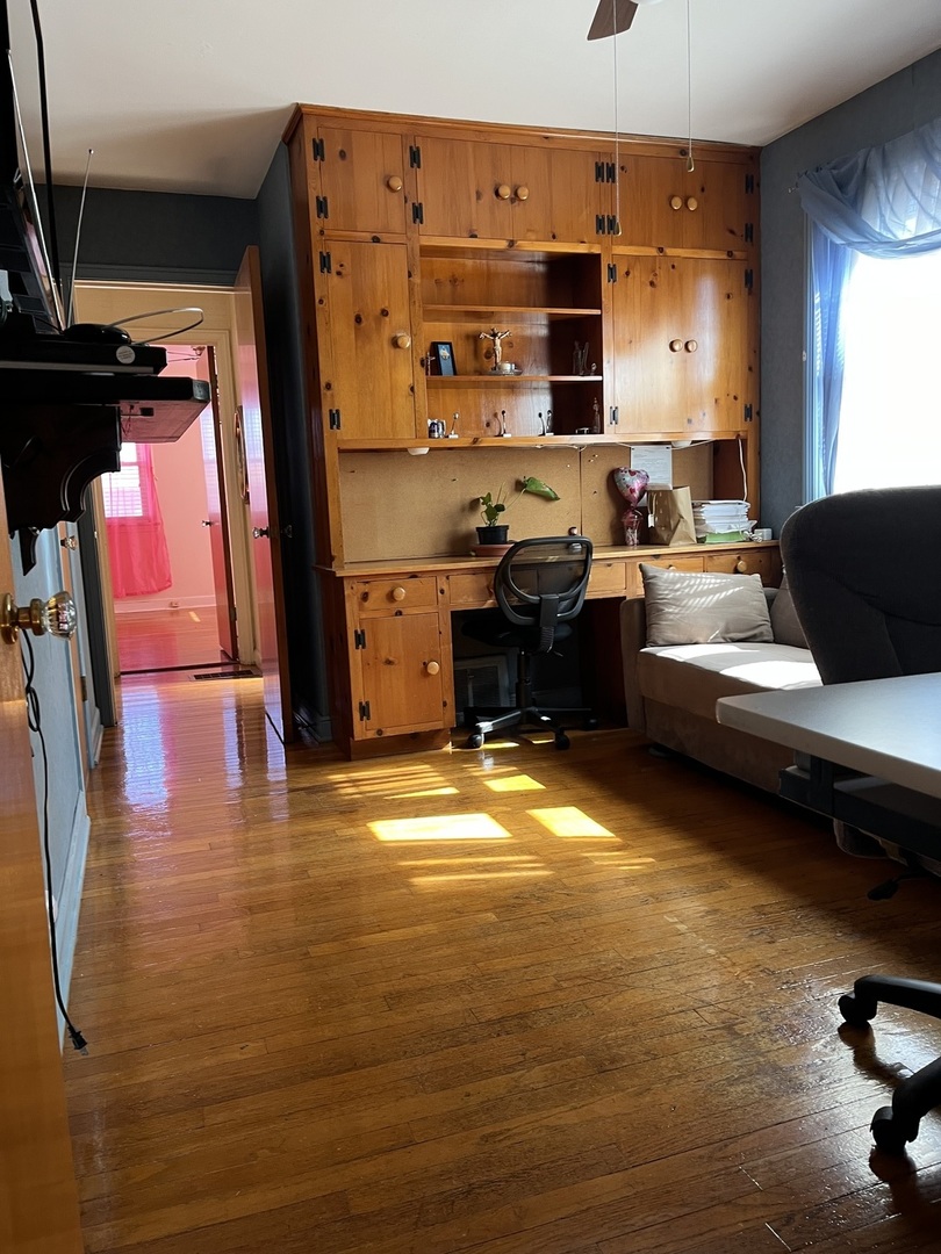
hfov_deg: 53.1
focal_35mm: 26
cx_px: 470
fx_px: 942
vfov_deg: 67.3
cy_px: 627
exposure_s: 1/60
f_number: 1.6
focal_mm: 5.1
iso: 125
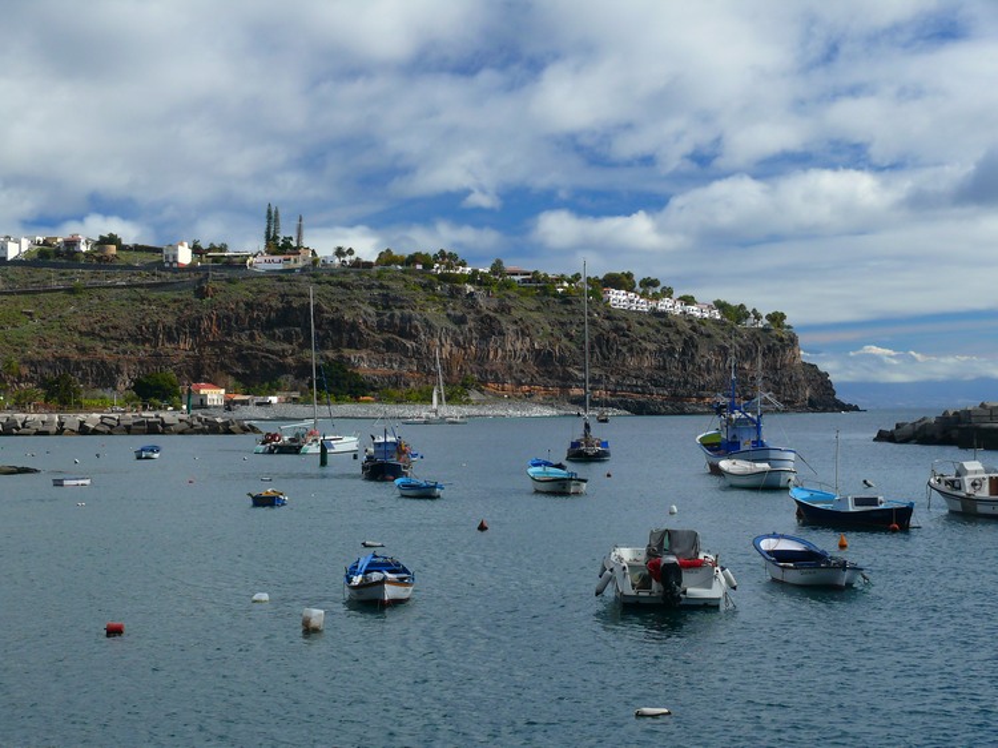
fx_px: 1787
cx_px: 499
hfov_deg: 31.2
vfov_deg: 23.6
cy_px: 374
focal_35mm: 62
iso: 100
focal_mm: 13.1
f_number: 5.6
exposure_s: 1/200
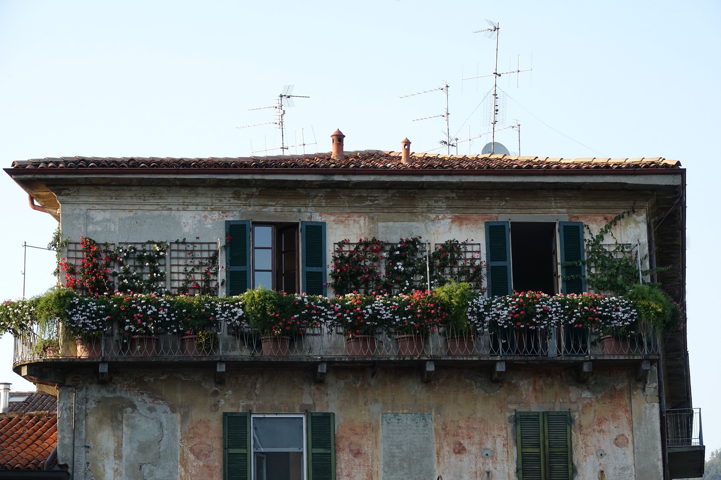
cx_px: 360
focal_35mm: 104
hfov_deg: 19.6
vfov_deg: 13.2
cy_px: 240
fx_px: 2082
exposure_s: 1/320
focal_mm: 38.04
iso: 200
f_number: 4
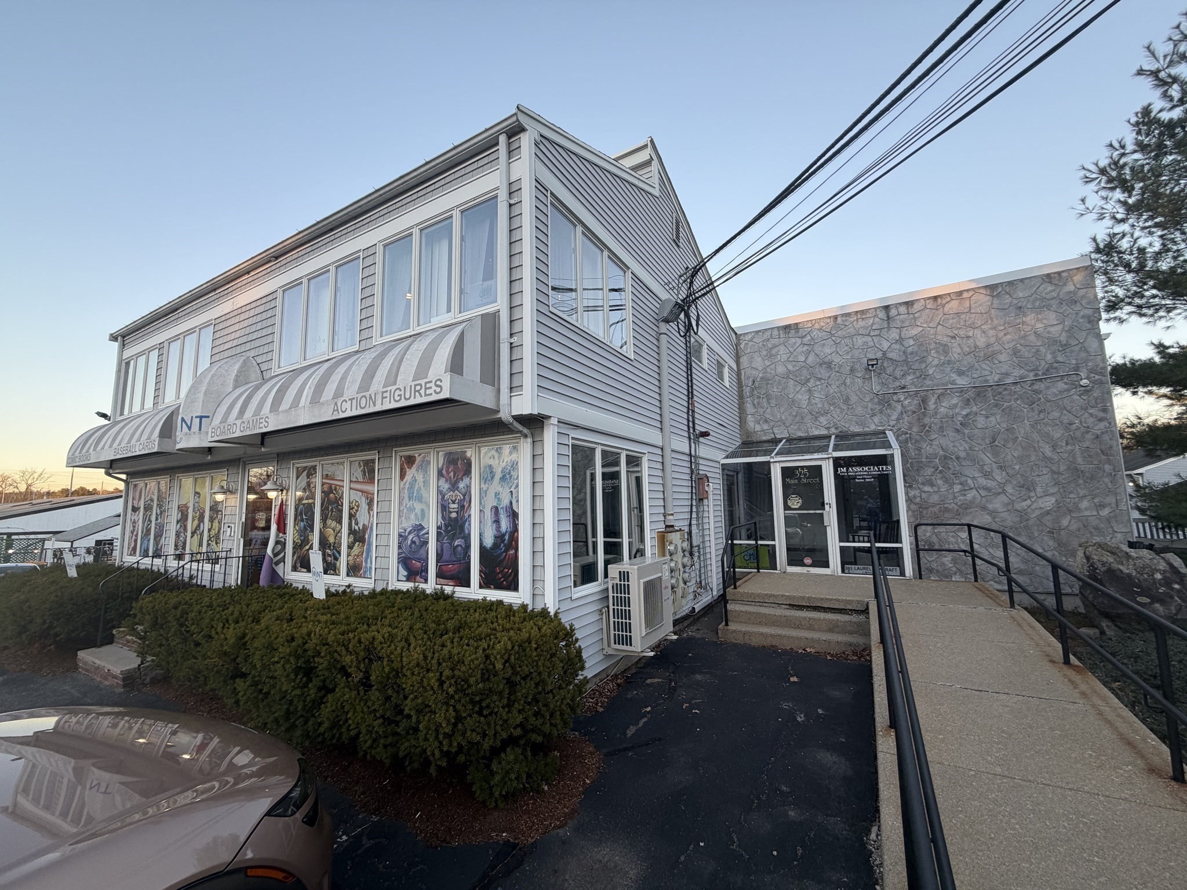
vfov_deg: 85.7
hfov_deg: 102.1
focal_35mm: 14
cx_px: 594
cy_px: 445
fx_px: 480
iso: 40
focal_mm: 2.22
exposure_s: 1/148
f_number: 2.2
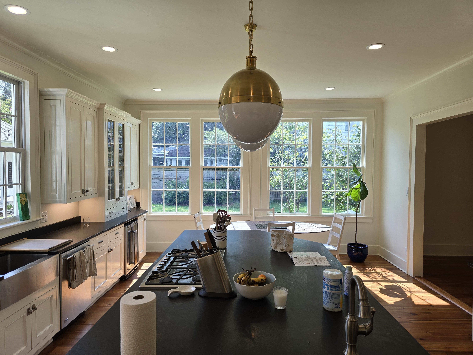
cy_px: 178
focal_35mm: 23
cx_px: 236
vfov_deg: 58.9
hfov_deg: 73.9
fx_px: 314
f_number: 1.7
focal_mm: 6.3
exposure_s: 1/120
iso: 16
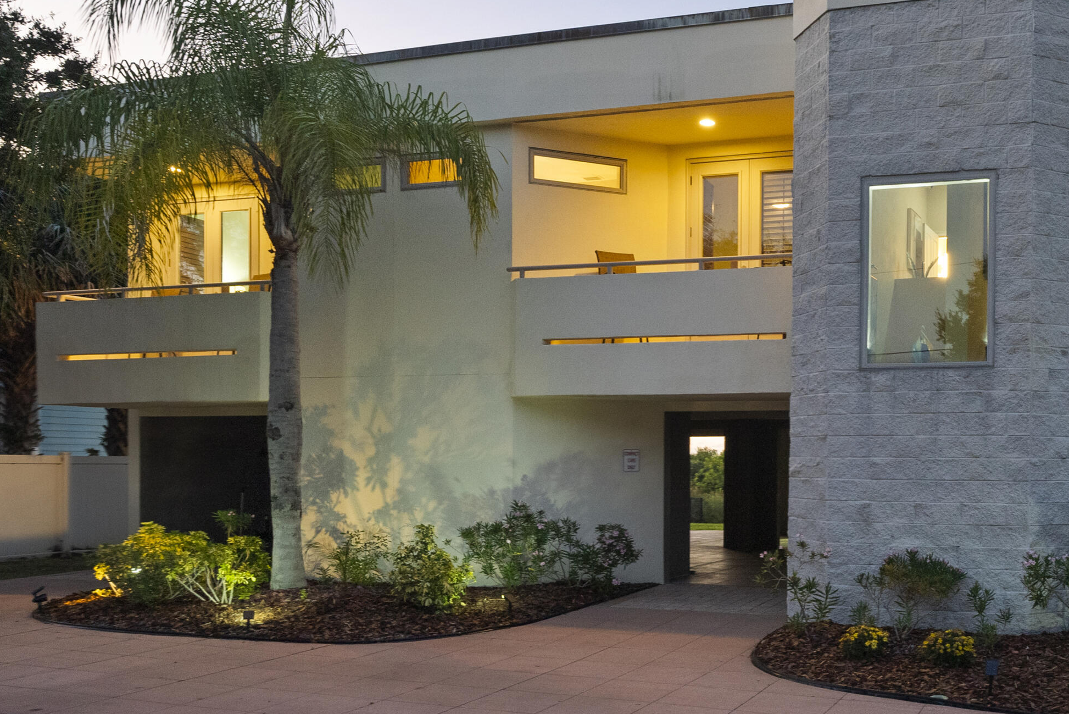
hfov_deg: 49.5
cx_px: 822
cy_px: 346
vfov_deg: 36.0
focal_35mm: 37
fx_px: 1099
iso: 1000
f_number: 5.6
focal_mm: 24
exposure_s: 1/20
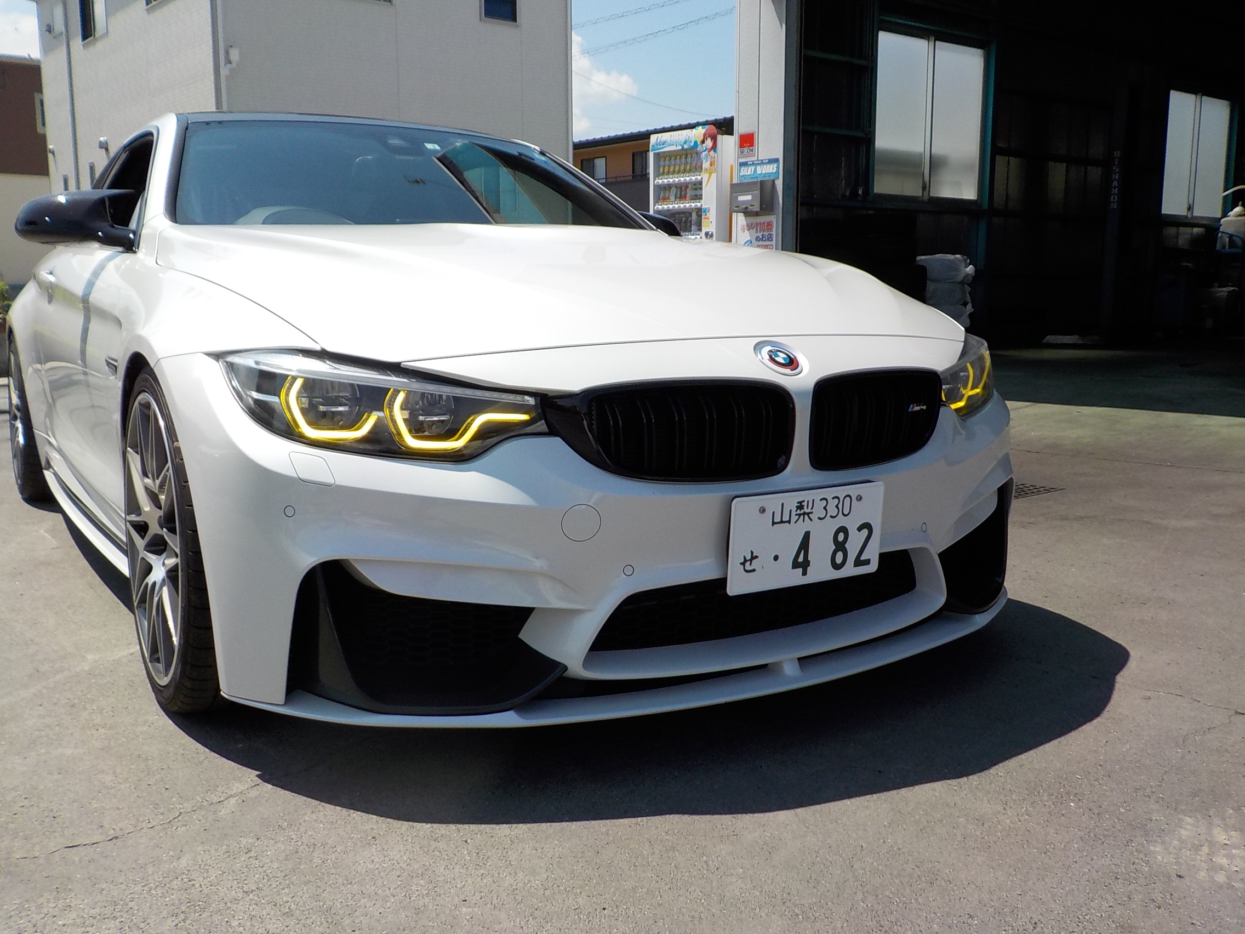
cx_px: 622
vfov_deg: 46.8
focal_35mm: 30
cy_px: 467
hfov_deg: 60.0
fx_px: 1079
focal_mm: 4.1
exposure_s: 1/1250
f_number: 3.3
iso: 125
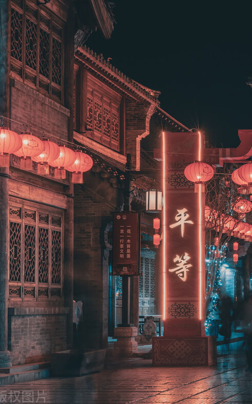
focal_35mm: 85
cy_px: 204
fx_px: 935
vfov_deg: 24.4
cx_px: 298
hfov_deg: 14.9
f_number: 16
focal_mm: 55
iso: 100
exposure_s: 4
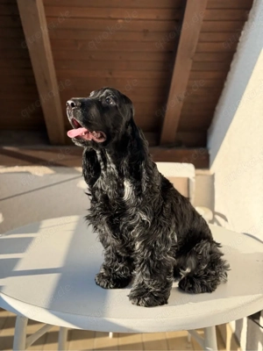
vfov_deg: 39.7
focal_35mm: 48
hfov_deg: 30.3
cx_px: 132
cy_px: 176
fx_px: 486
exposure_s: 1/2033
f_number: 1.78
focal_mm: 6.76
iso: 100
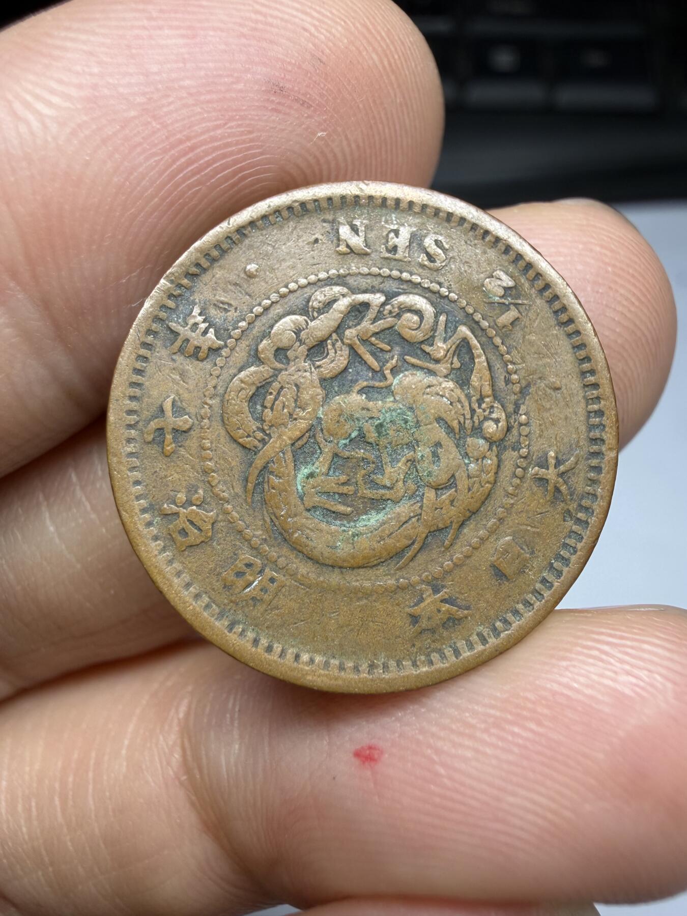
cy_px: 458
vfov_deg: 67.3
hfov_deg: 53.1
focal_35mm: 26
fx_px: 688
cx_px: 344
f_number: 2.2
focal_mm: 2.22
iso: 50
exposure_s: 1/121
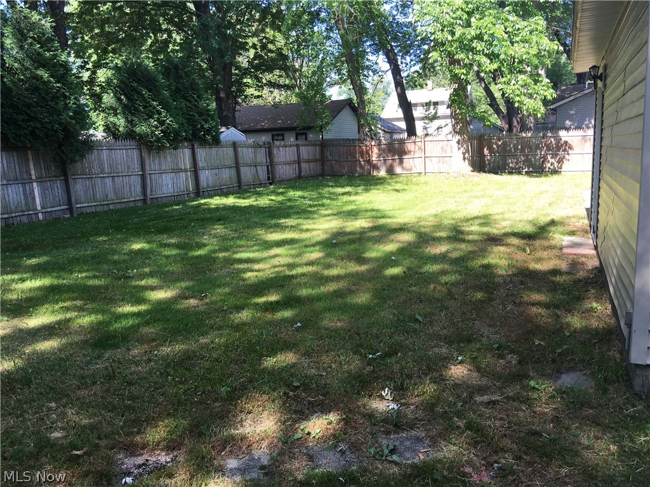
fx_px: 545
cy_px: 244
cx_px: 325
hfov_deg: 61.7
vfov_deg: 48.2
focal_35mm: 29
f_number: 2.2
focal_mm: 4.15
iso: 25
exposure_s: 1/232
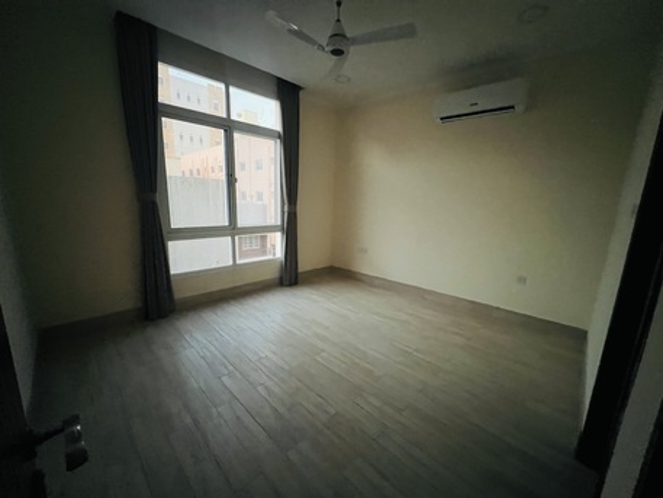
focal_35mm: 13
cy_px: 249
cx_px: 332
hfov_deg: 106.2
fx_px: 249
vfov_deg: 89.9
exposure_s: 1/33
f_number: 1.8
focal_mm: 1.57
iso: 1000
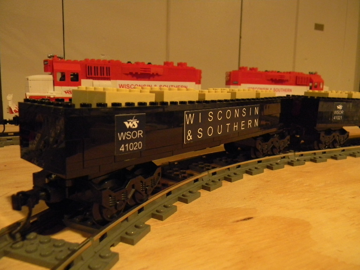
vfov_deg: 49.7
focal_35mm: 28
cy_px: 135
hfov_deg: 63.4
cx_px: 180
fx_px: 291
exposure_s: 1/19.4
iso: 400
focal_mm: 5
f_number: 3.5
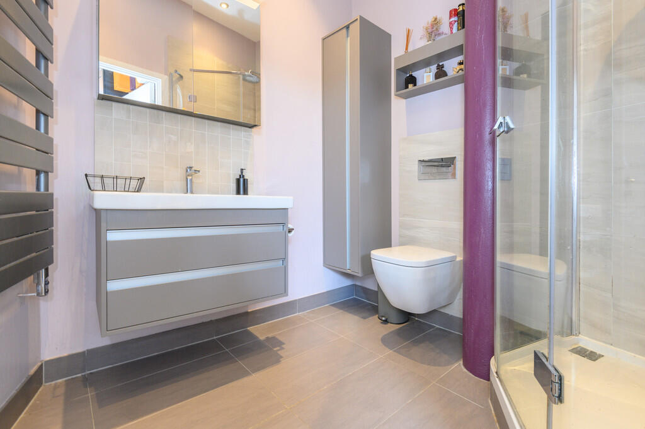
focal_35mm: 16
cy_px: 214
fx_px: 286
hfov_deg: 96.8
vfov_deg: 73.7
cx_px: 322
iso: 500
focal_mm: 16
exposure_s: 1/6
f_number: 8
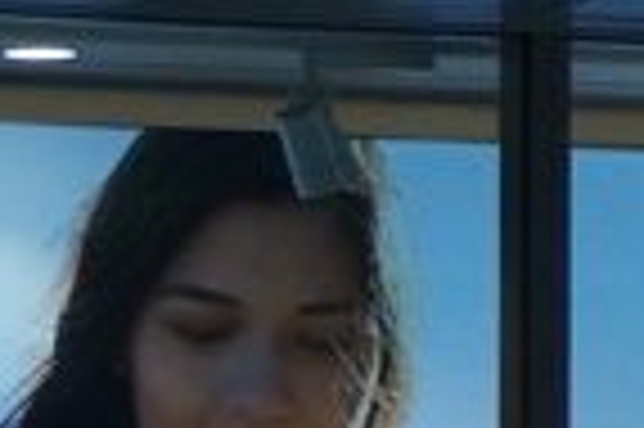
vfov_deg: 0.6
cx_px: 973
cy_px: 734
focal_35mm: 2143
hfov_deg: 1.0
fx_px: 38292
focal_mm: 200
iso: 640
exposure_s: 1/320
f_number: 8
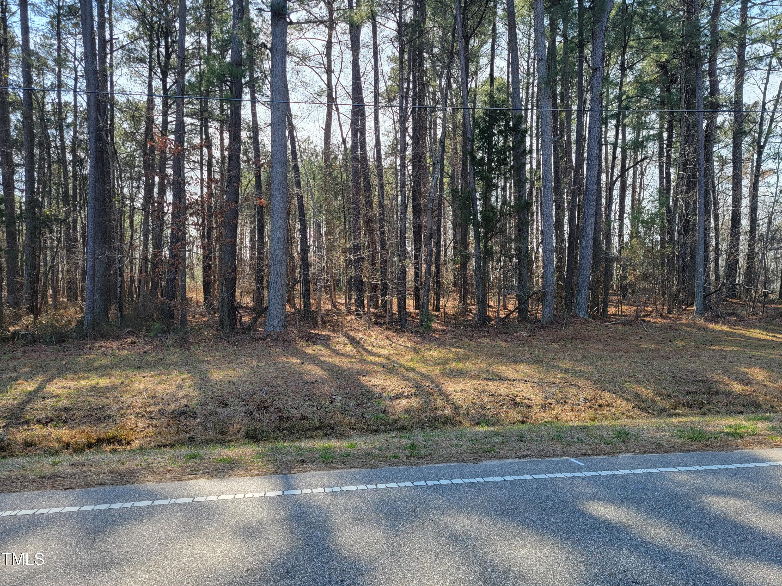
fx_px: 542
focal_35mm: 24
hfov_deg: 71.6
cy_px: 293
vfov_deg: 56.8
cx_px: 391
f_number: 1.8
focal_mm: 6.7
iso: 16
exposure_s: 1/225
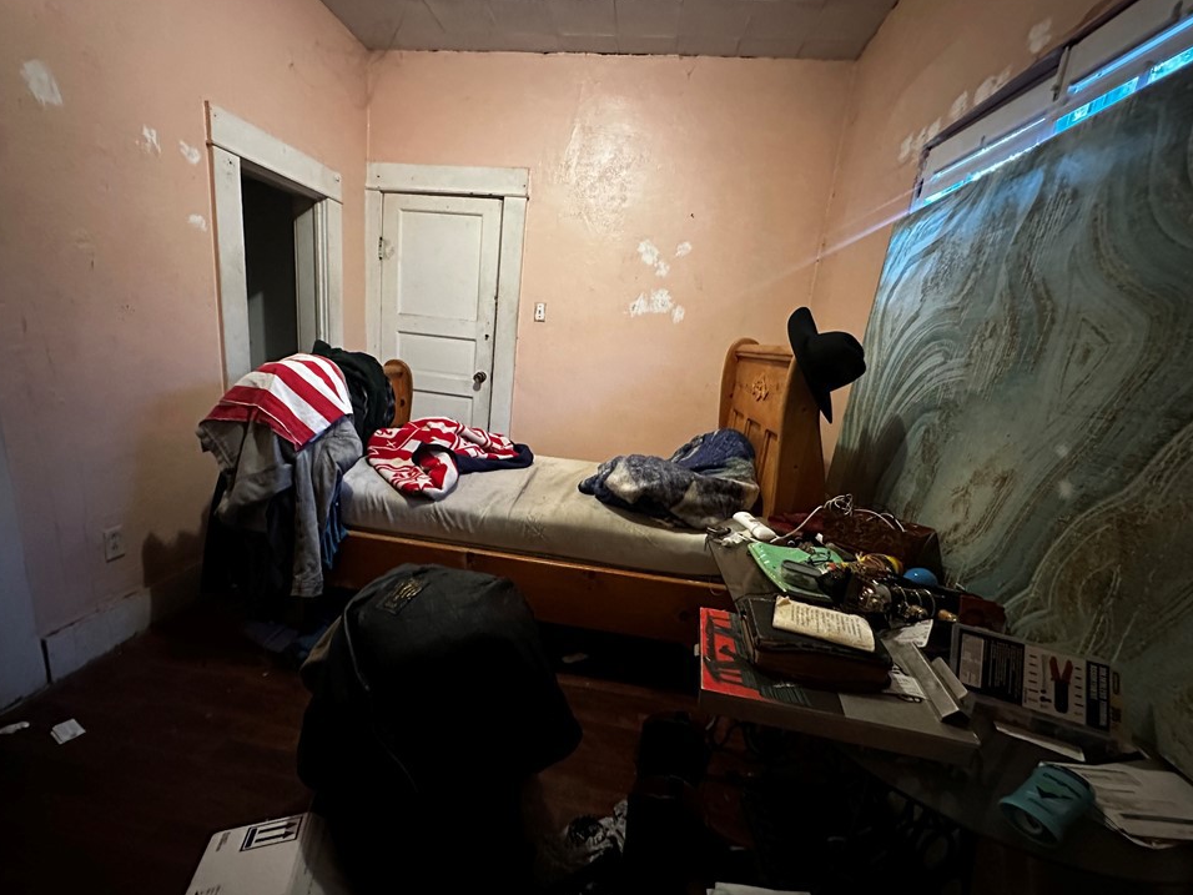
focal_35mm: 15
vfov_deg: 81.7
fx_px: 517
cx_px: 564
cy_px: 463
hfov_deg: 98.1
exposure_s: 1/40
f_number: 2.2
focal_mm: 2.22
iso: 1250
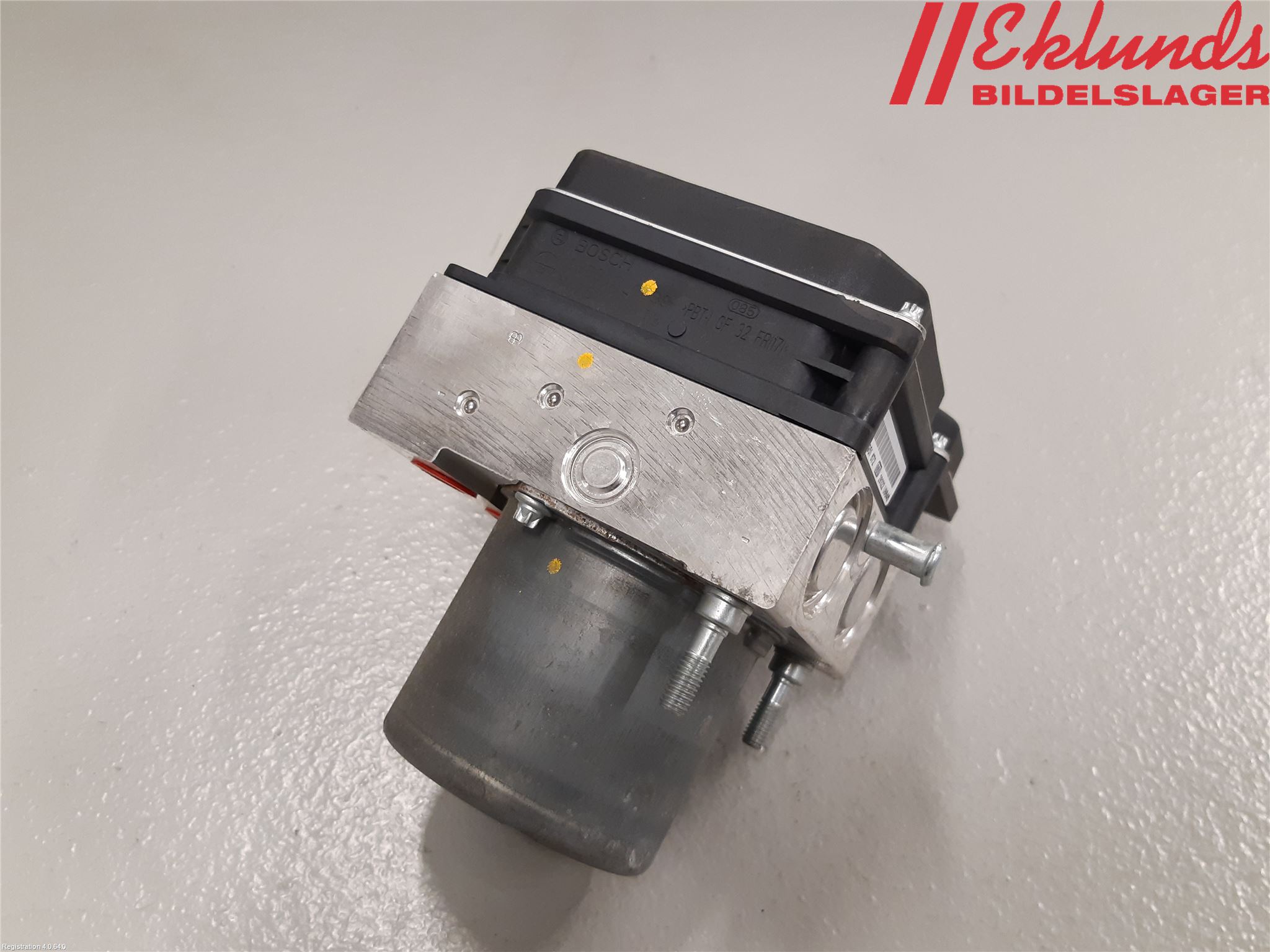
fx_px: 954
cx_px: 635
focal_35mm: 26
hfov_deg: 67.3
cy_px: 476
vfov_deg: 53.1
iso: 160
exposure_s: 1/50
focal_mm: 3.93
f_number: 1.7
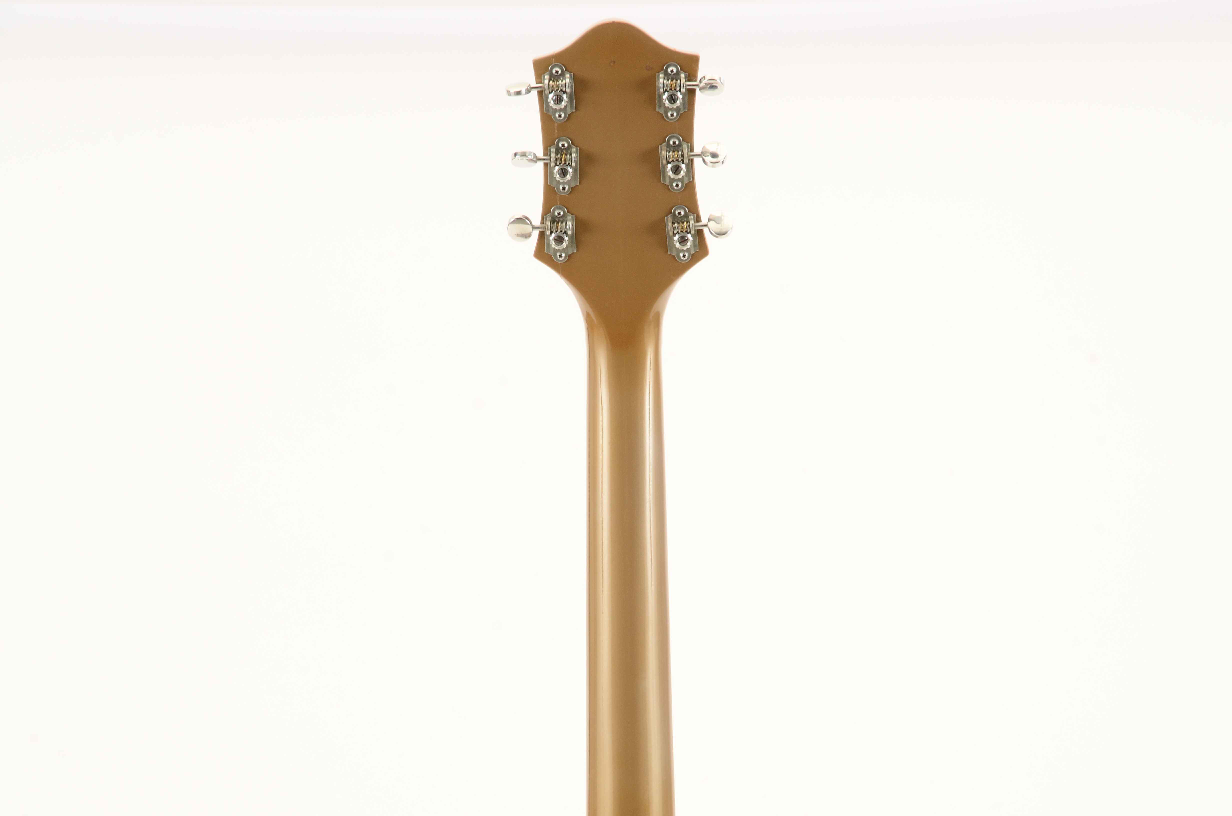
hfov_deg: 13.1
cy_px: 408
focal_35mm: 158
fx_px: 5379
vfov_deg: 8.7
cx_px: 616
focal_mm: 105
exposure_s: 1/80
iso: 400
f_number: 11
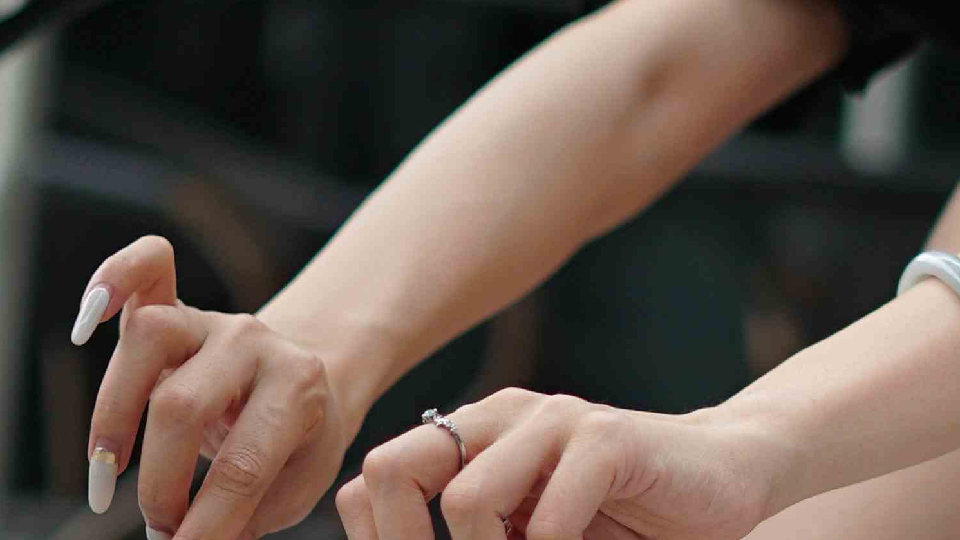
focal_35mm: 149
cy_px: 900
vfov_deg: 7.9
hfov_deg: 14.3
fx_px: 3793
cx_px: 776
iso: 250
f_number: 1.8
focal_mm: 50
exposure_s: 1/1600
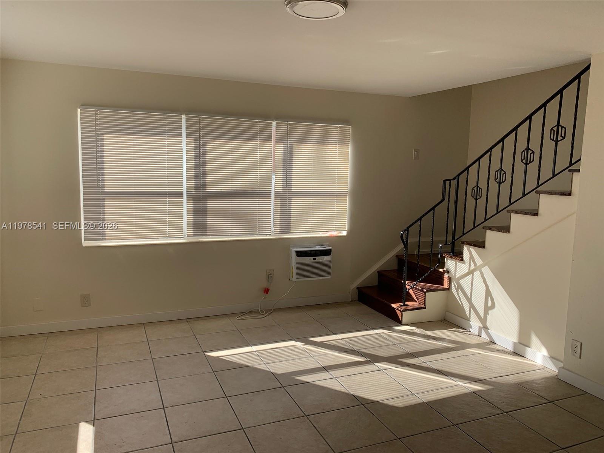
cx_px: 302
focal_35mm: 26
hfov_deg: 67.3
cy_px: 226
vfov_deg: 53.1
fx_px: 454
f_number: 1.8
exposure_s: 1/577
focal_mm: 4.25
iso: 25
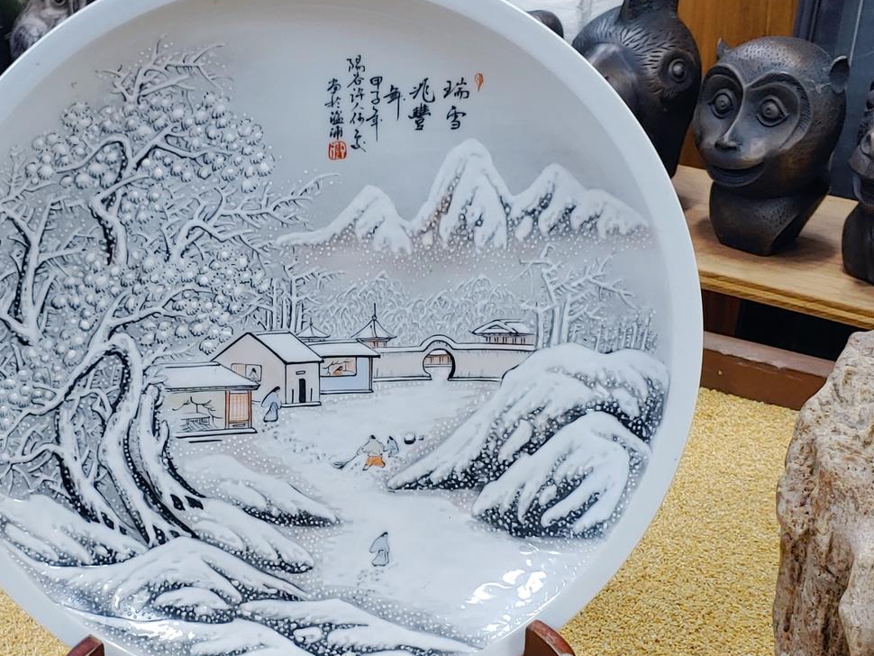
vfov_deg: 23.6
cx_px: 310
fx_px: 1566
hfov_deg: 31.0
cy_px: 408
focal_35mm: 62
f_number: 1.5
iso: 150
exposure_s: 1/60
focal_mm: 4.23
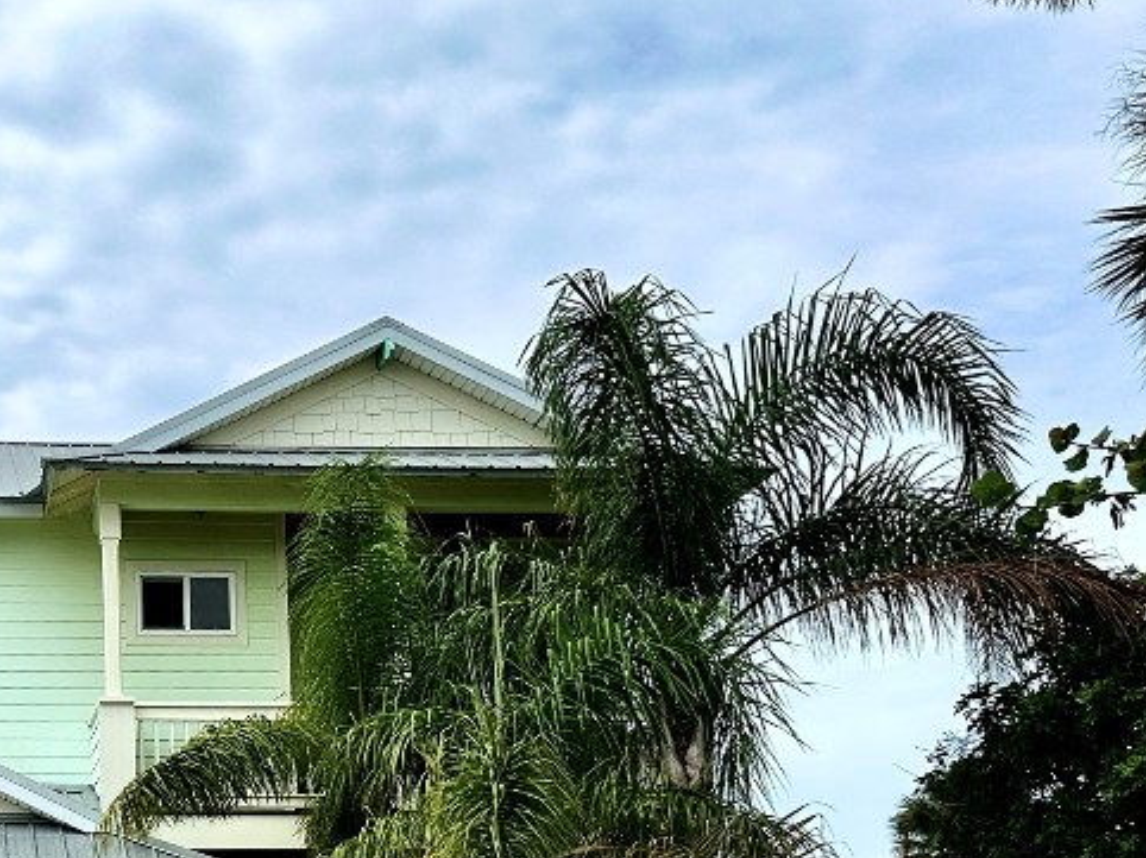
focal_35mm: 51
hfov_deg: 35.1
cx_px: 93
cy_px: 737
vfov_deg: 27.7
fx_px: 1688
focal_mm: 6.86
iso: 80
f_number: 1.78
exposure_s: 1/8929
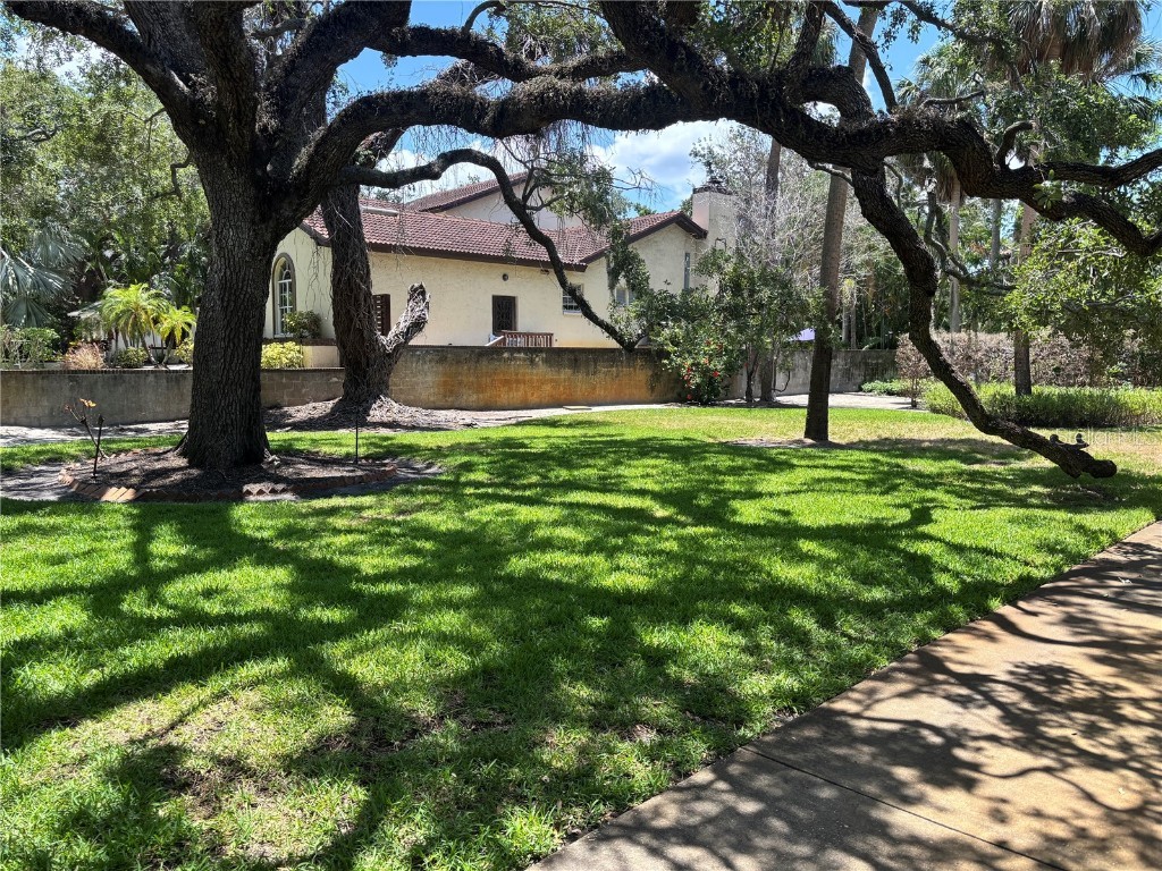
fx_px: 873
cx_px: 581
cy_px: 436
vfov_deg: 53.1
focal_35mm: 26
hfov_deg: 67.3
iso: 50
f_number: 1.6
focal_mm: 5.96
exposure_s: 1/805
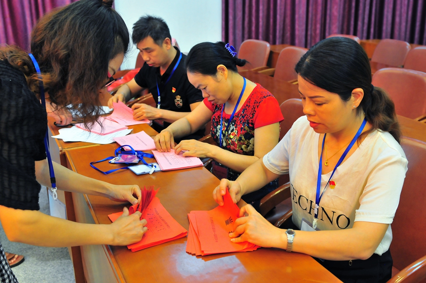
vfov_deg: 36.8
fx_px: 425
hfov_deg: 53.2
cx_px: 213
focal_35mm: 36
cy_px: 142
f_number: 3.5
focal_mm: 24
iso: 1000
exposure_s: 1/50
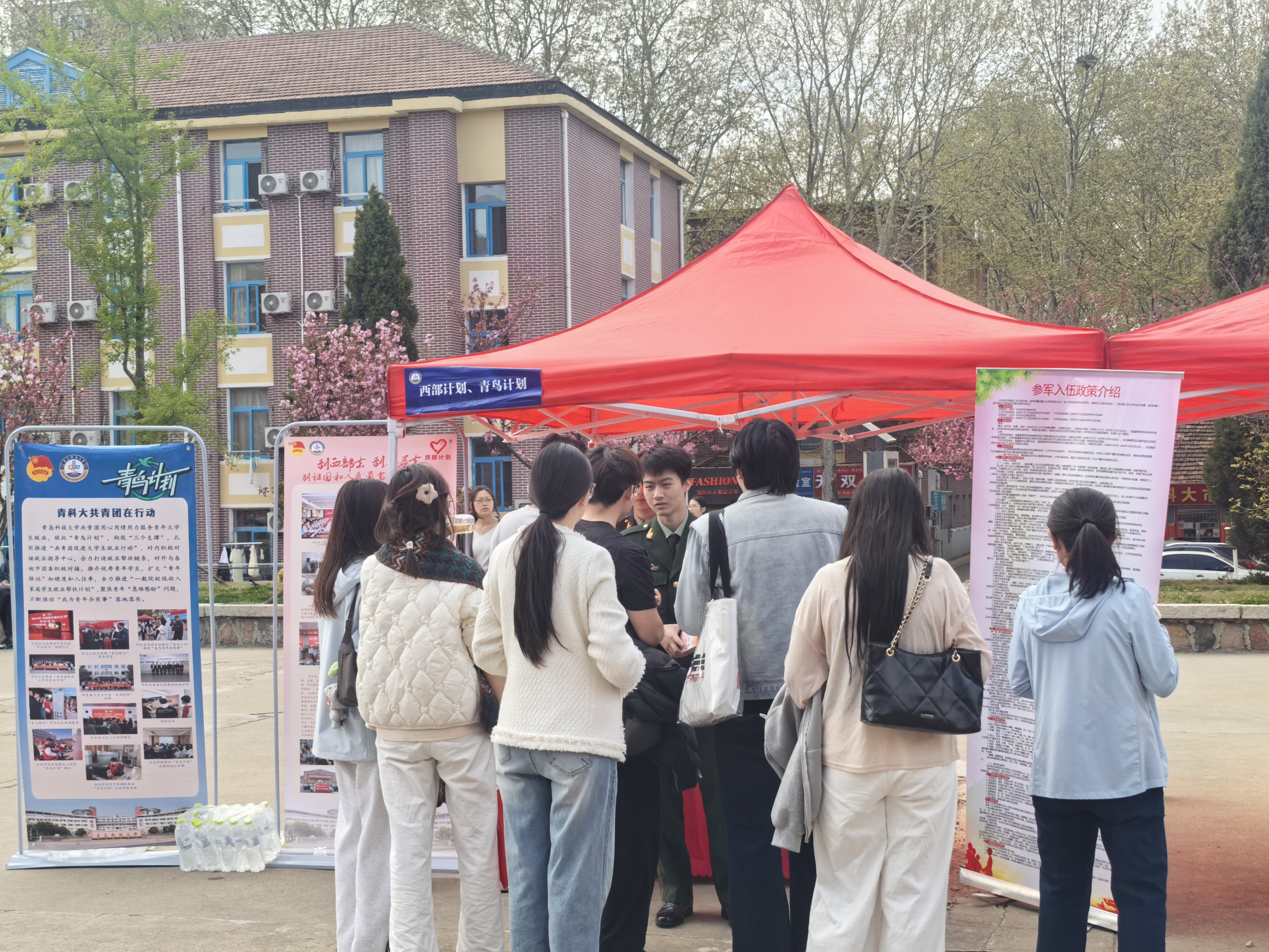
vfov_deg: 27.5
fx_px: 1943
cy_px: 477
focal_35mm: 53
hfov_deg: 36.2
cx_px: 629
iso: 50
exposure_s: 1/1603
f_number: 2
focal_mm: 6.35
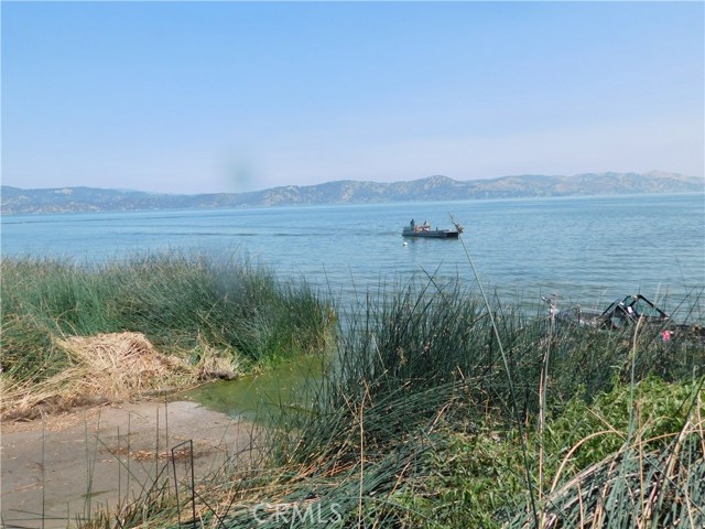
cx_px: 352
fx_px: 570
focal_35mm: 28
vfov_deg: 49.7
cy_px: 264
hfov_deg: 63.4
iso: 125
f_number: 6.4
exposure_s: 1/400
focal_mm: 4.9
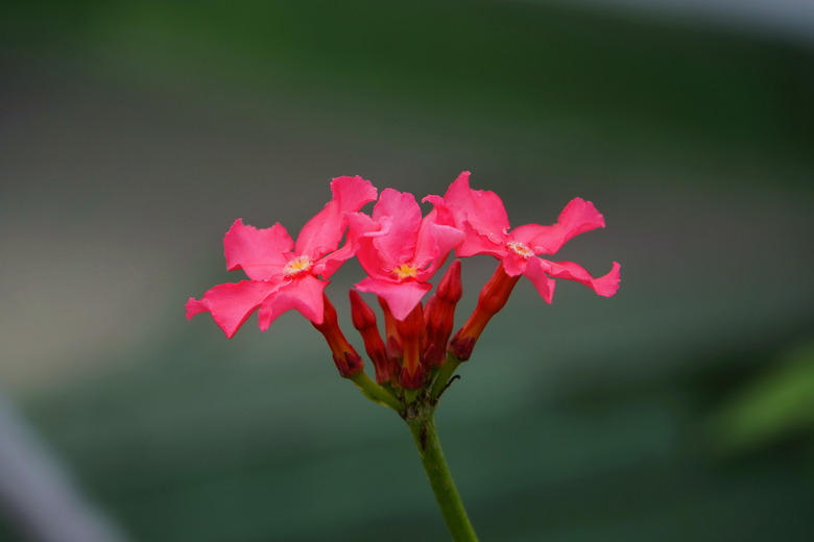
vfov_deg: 5.7
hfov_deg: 8.5
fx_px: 5494
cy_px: 271
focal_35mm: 243
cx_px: 407
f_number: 6.3
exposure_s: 1/250
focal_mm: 162
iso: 100
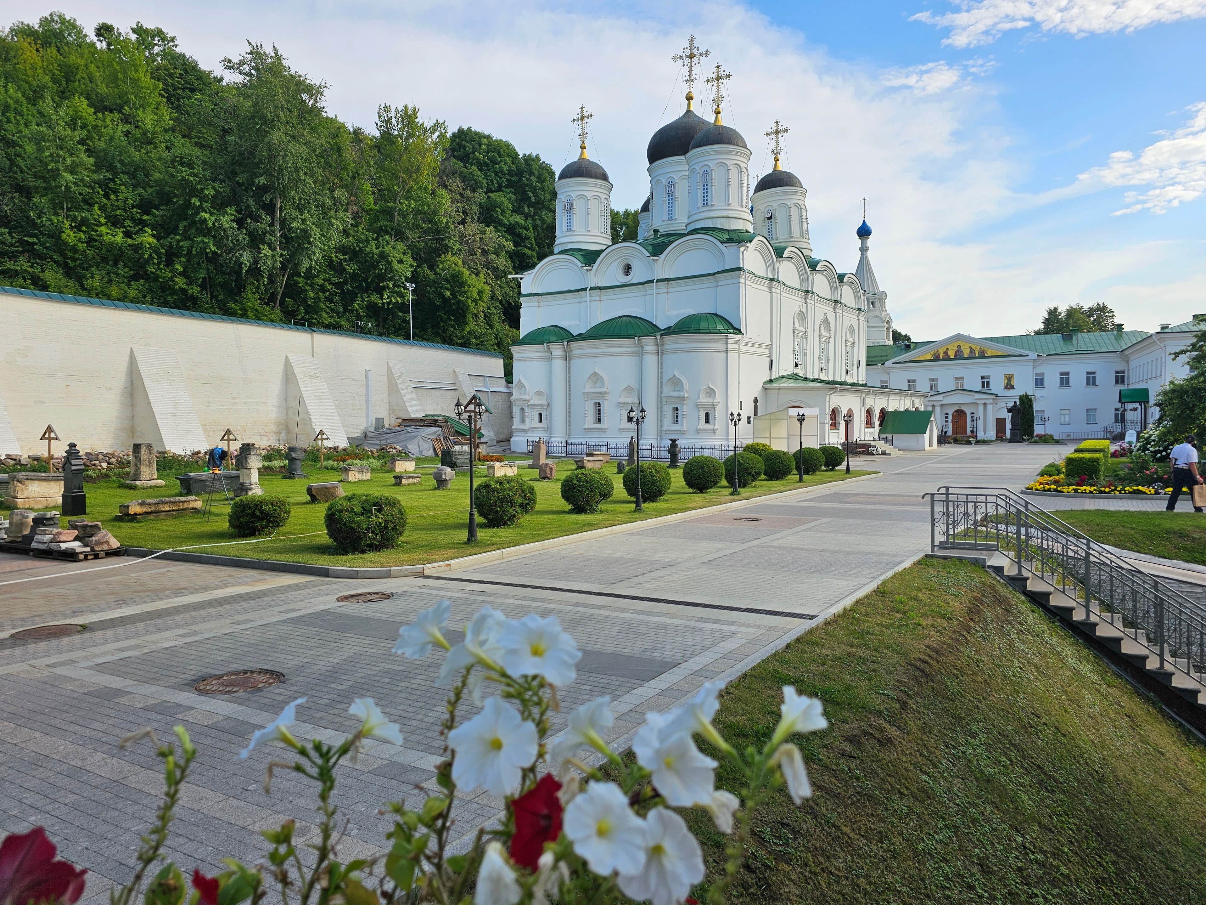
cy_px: 438
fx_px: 836
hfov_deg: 71.6
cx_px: 604
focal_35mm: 24
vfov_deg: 56.8
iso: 10
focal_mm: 6.3
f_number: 1.7
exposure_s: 1/614
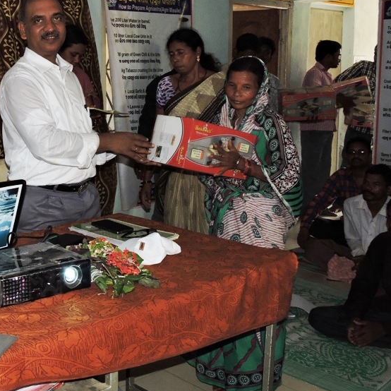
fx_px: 626
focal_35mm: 49
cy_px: 142
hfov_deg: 33.0
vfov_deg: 34.5
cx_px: 42
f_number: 4
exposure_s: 1/30
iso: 200
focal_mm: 5.4
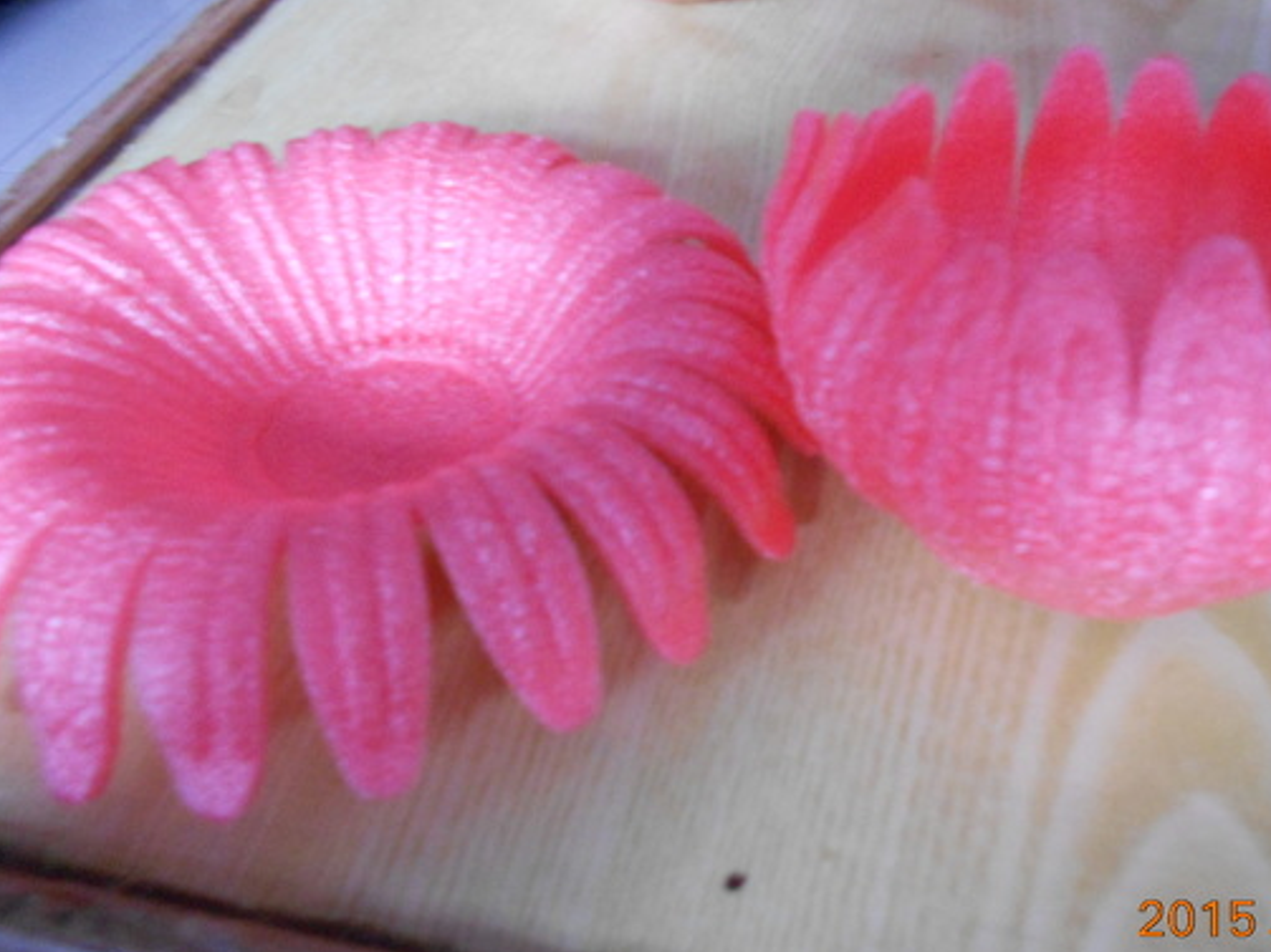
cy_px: 465
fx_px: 1138
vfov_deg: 45.4
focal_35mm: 31
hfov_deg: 58.0
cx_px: 743
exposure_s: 1/10
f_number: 3.2
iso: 400
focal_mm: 4.6
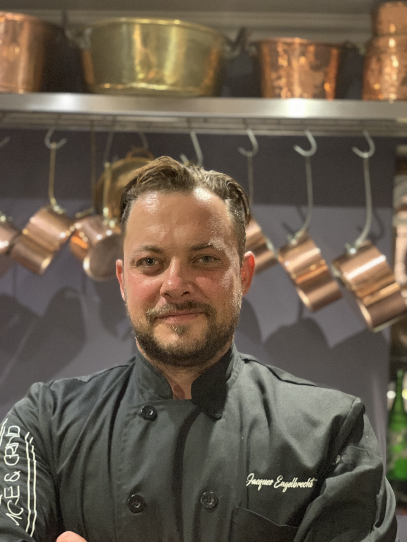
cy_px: 271
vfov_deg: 36.8
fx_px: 815
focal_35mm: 52
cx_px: 204
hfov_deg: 28.0
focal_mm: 6
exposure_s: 1/25
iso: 640
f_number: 2.4
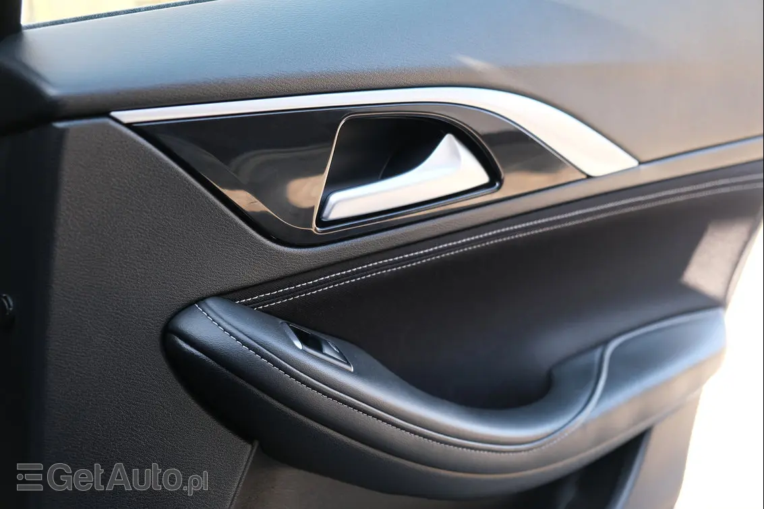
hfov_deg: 45.4
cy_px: 254
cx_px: 382
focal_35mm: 43
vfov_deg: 31.2
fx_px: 912
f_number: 3.2
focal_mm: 28.9
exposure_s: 1/80
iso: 320
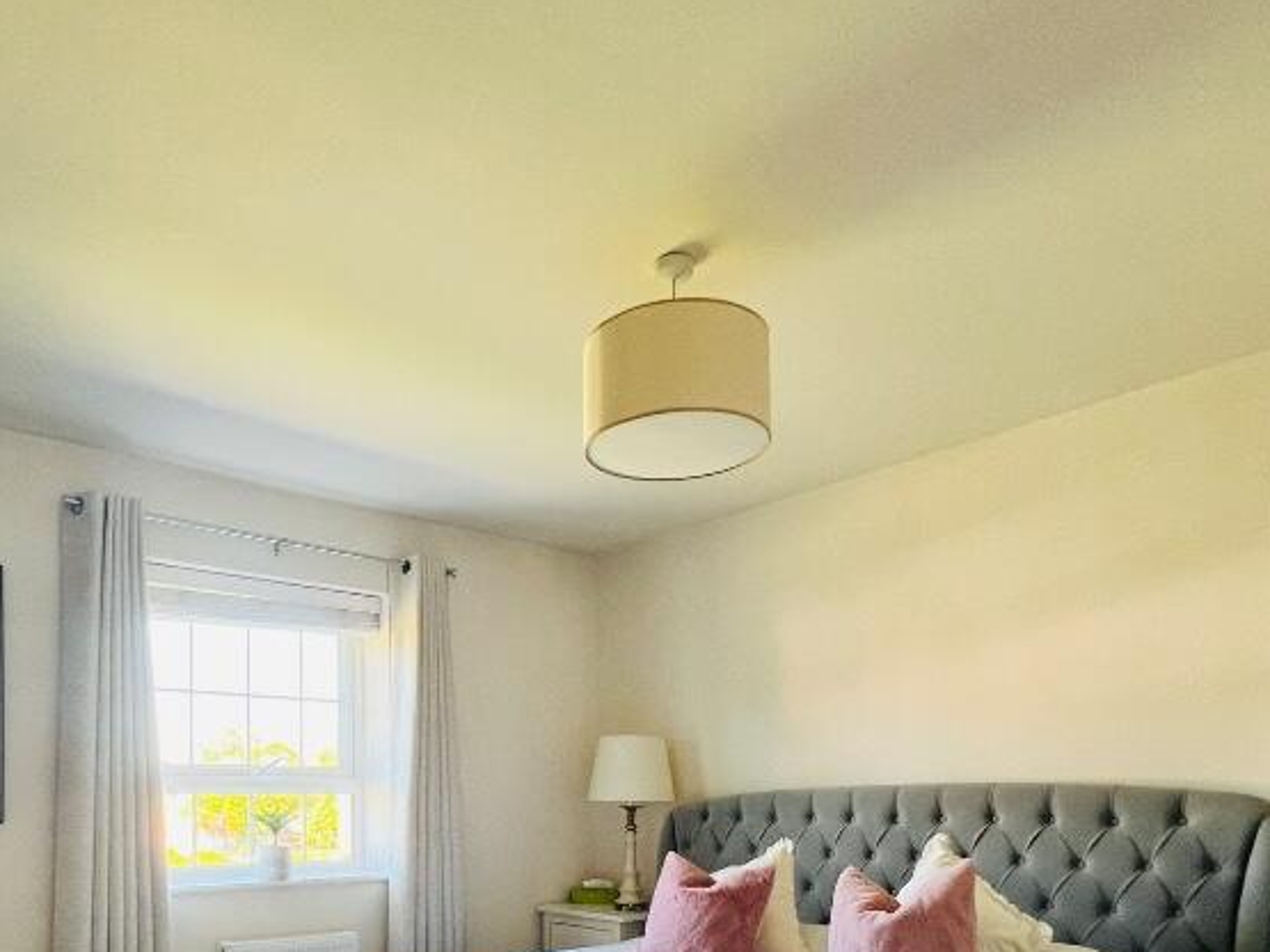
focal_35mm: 24
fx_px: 880
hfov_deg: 70.9
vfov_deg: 52.2
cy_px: 794
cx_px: 508
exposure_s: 1/99
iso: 160
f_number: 1.8
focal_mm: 1.57
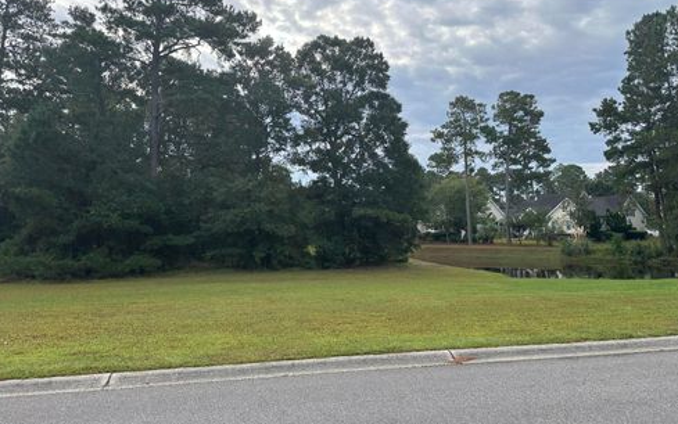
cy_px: 195
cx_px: 336
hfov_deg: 70.4
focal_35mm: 26
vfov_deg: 47.6
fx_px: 481
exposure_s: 1/903
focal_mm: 6.86
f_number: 1.78
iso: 80
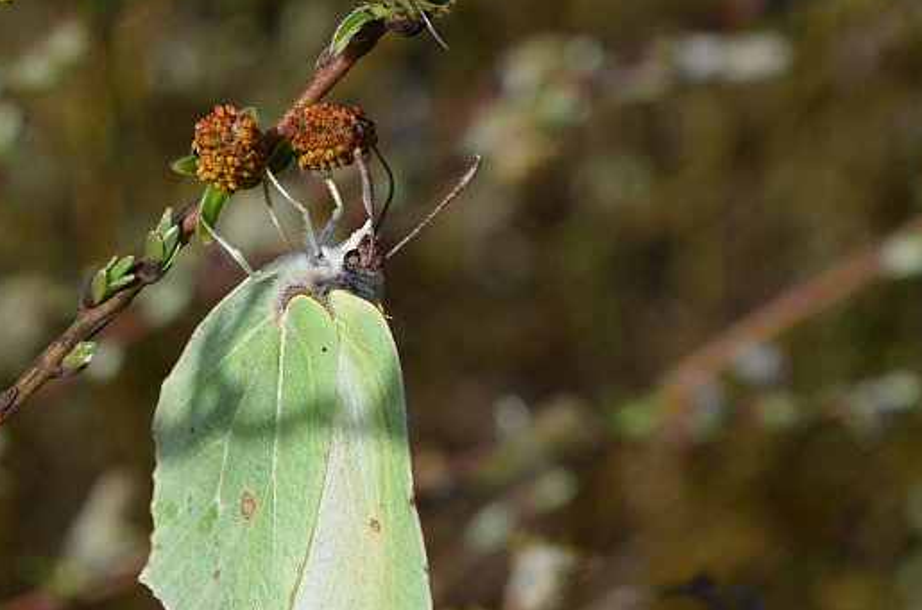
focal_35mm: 164
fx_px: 4191
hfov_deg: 12.6
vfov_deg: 8.3
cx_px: 421
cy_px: 333
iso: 100
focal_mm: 55
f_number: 8
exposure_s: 1/320
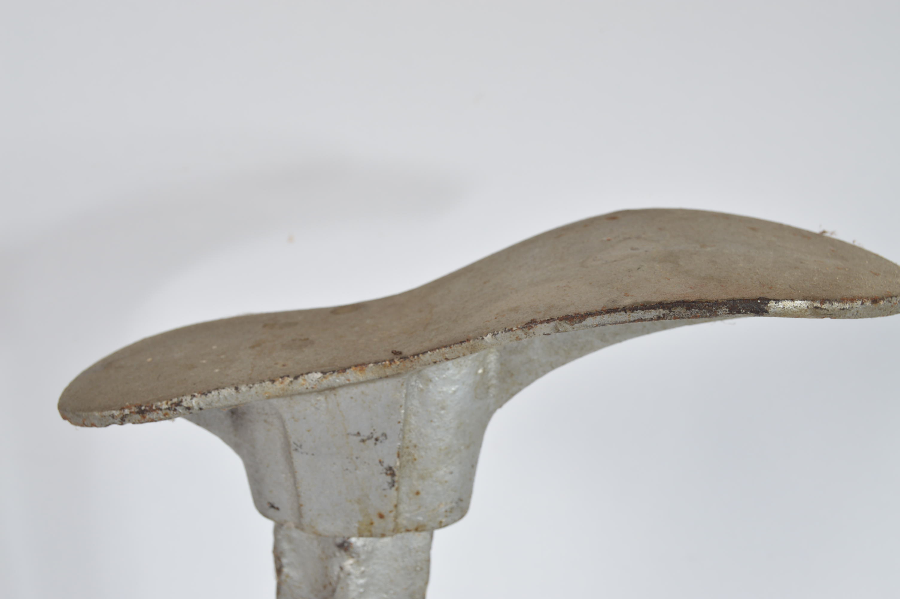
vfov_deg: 25.7
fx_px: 1311
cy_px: 300
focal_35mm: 52
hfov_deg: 37.9
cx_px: 450
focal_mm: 35
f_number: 9
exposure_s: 1/80
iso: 100
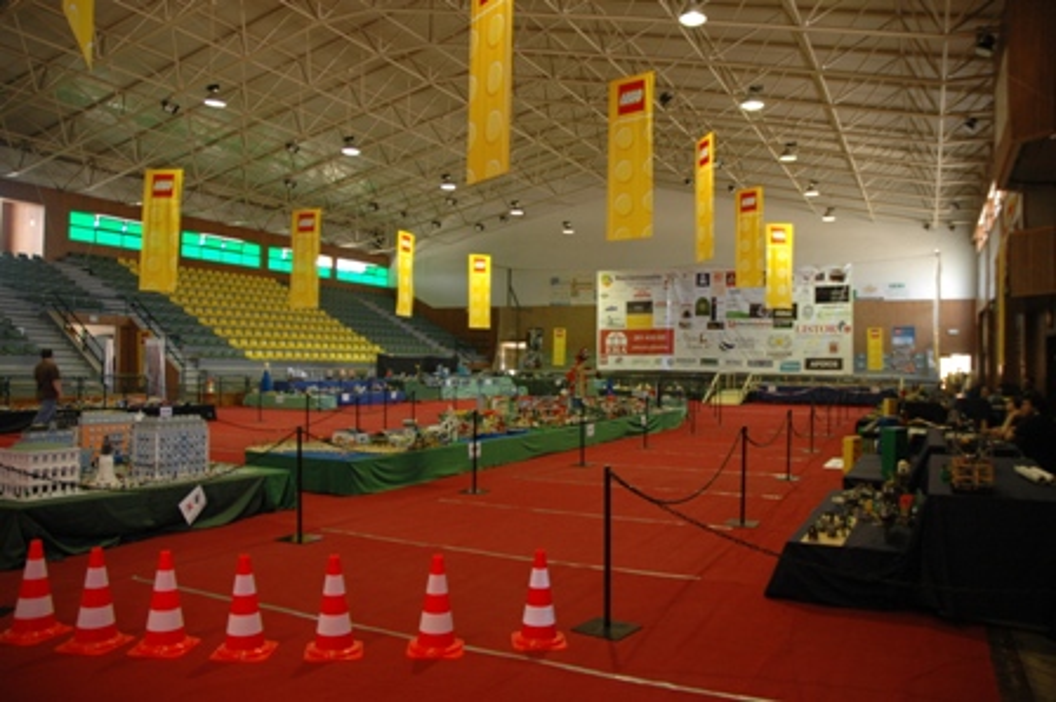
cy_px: 351
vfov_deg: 47.9
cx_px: 528
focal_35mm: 27
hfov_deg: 67.4
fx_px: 791
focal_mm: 18
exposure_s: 1/20
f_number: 3.5
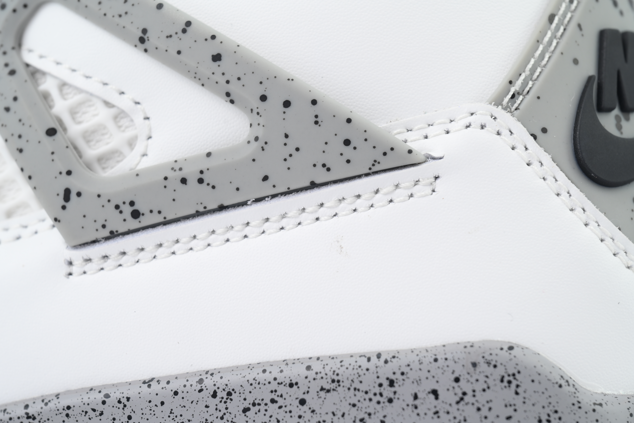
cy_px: 212
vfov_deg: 11.9
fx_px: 2025
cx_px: 317
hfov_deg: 17.8
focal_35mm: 115
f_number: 10
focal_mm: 115
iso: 400
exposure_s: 1/100
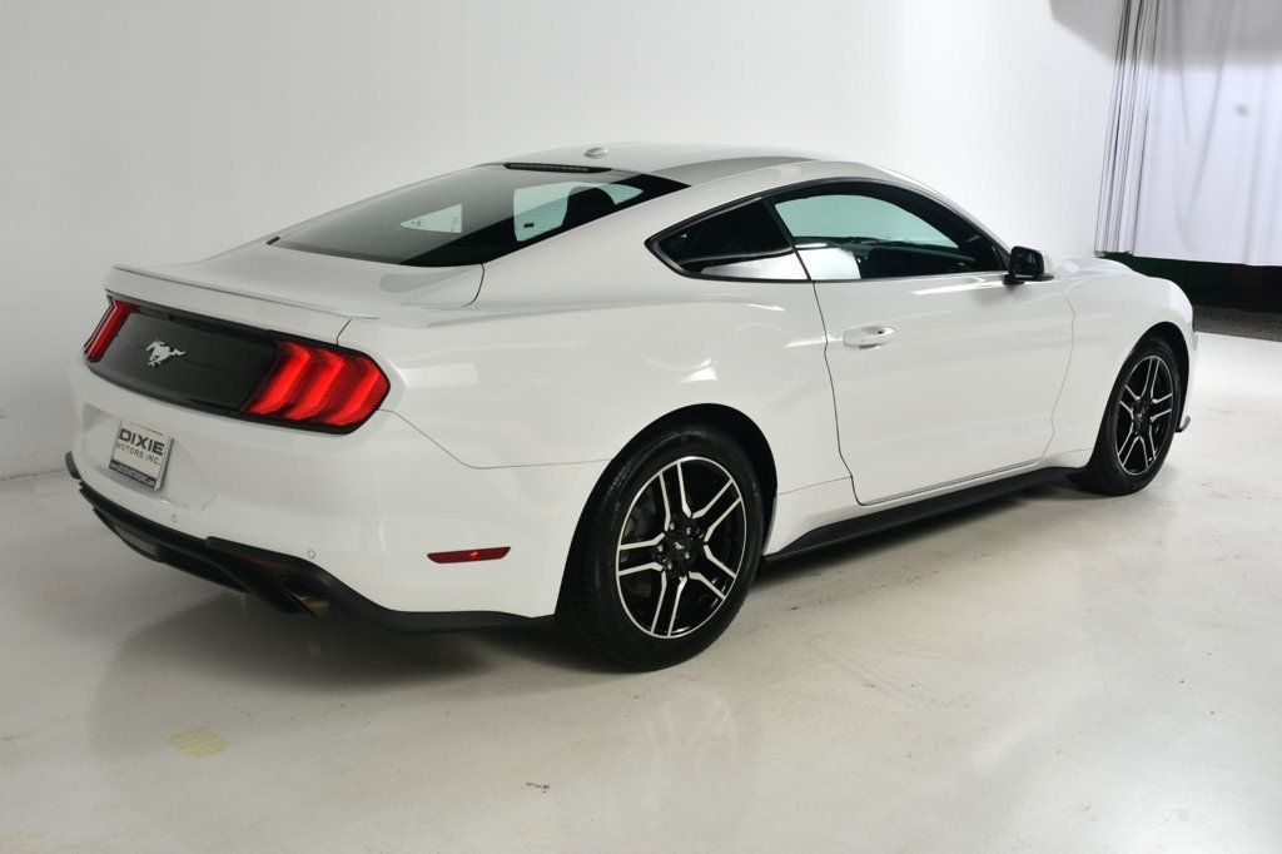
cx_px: 641
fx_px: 1282
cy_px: 427
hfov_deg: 53.1
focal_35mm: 36
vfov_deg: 36.8
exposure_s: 1/160
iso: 100
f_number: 13
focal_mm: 24
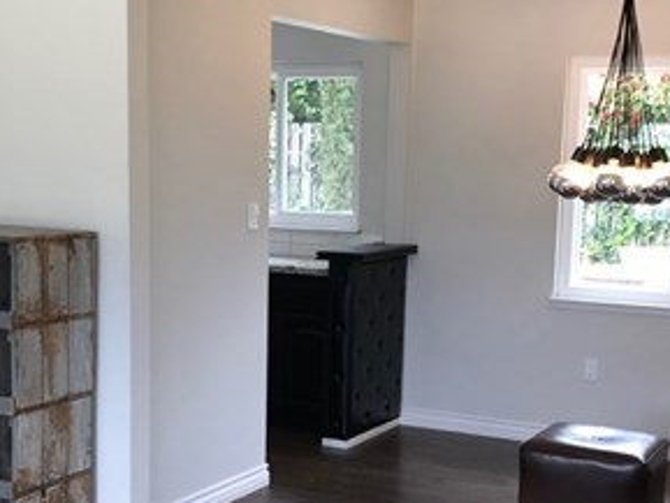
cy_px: 352
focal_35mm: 62
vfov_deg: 23.5
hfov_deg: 31.2
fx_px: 1201
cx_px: 329
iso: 20
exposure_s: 1/60
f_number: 1.8
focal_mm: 3.99
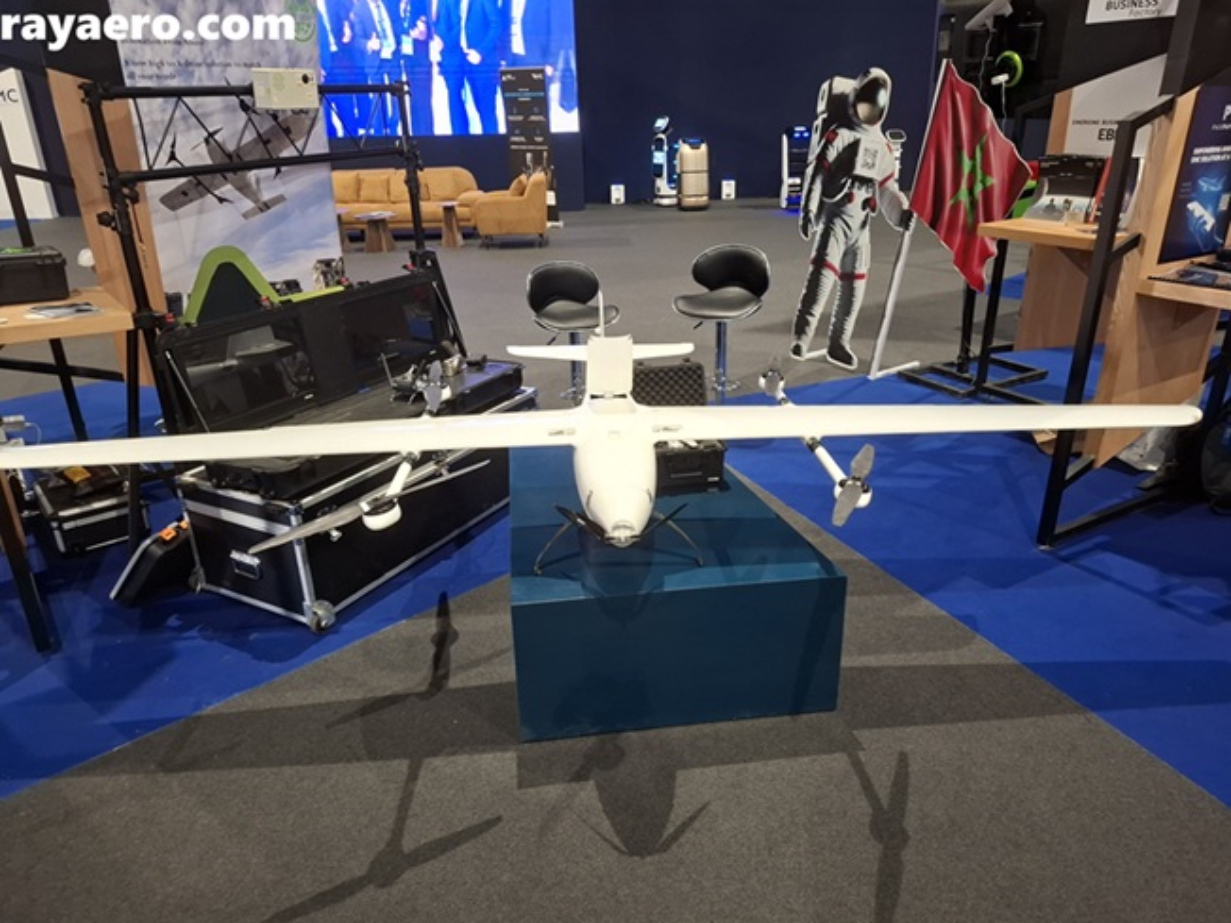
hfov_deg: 73.9
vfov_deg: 58.9
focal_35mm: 23
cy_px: 462
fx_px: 818
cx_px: 616
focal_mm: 5.54
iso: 400
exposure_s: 1/25
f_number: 1.8
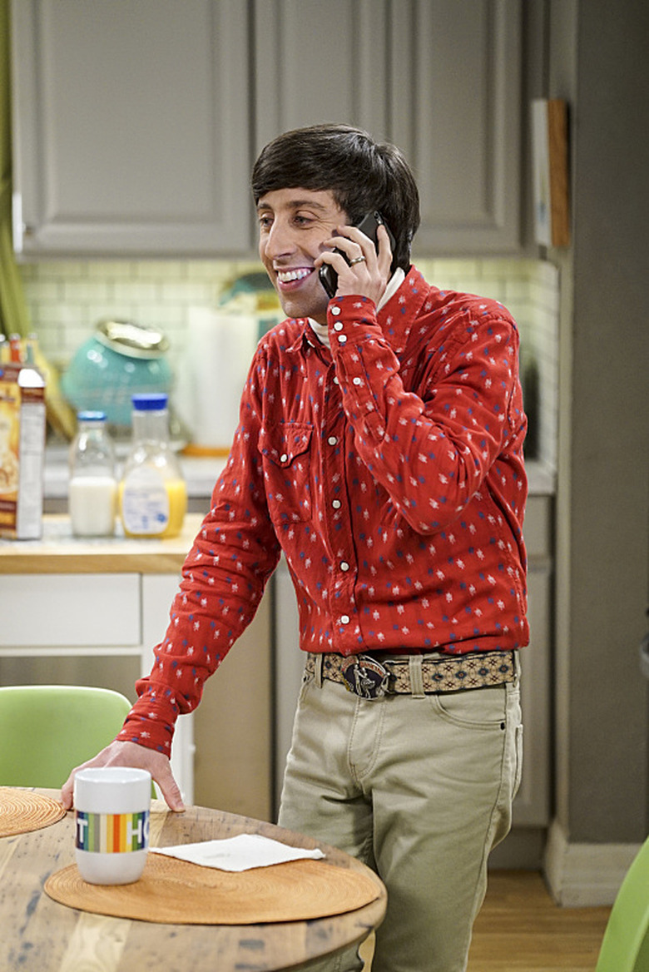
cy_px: 486
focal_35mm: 121
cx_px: 324
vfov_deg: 16.9
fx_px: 3268
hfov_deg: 11.3
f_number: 4
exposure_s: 1/160
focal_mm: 121
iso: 3200
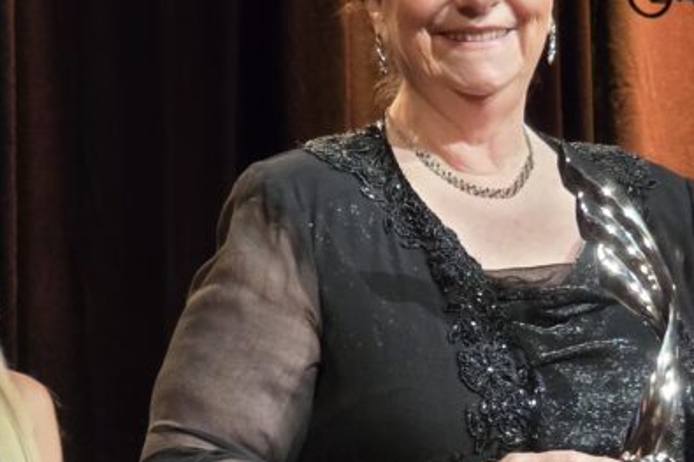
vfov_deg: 7.3
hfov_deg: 11.1
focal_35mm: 186
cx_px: 443
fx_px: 3584
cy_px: 531
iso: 500
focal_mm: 7.9
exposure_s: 1/30
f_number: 2.4
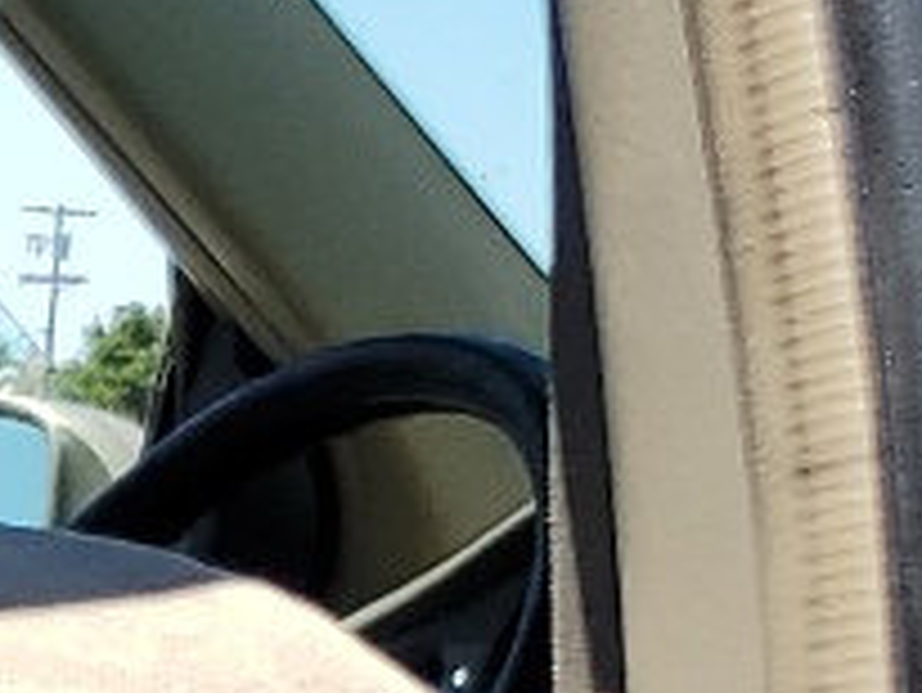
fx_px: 5410
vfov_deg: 7.0
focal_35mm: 203
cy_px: 1490
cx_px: -2249
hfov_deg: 7.8
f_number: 1.5
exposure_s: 1/1429
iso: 50
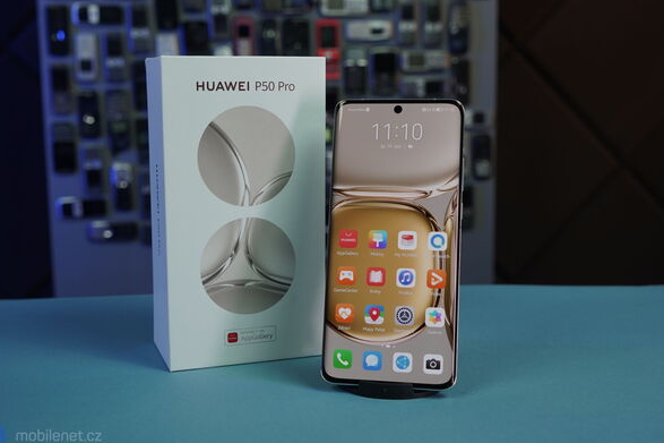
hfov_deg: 43.6
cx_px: 320
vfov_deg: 29.8
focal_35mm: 45
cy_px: 226
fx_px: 830
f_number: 7.1
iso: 640
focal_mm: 43
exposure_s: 1/160
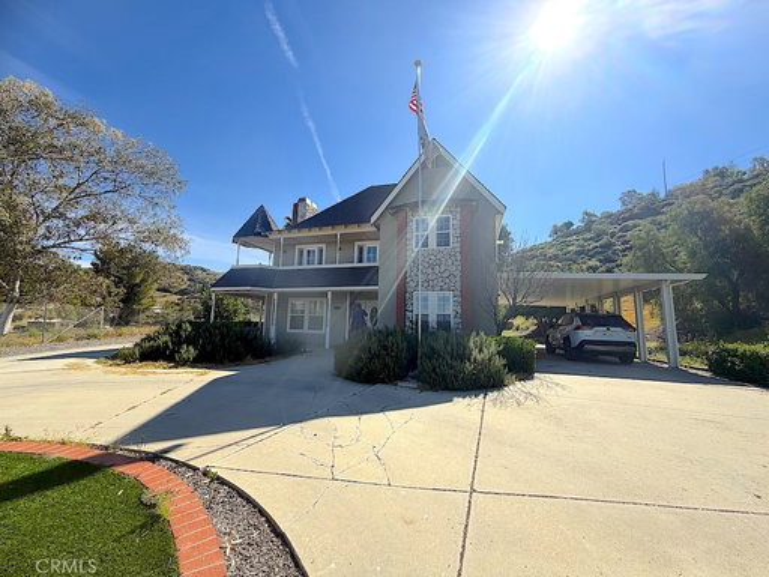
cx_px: 384
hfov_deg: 102.1
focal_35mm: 14
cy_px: 288
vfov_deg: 85.7
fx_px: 311
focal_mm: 2.22
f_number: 2.2
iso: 20
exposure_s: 1/1017
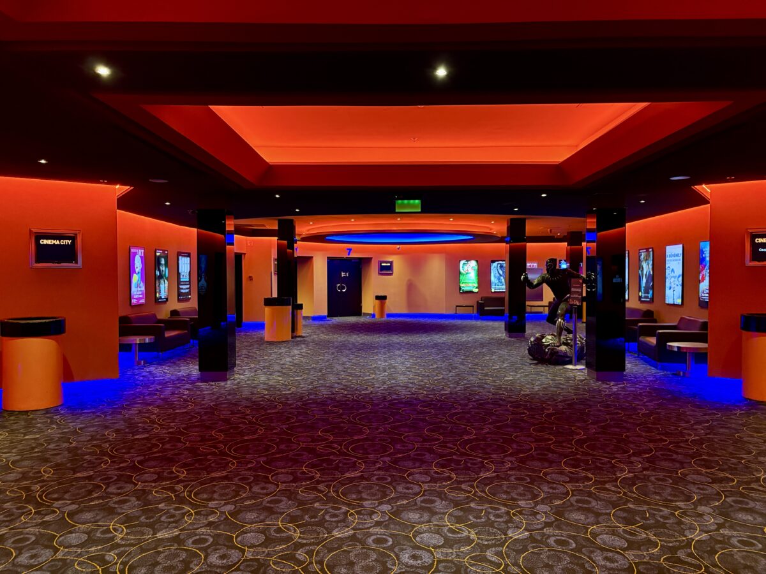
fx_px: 575
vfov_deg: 53.1
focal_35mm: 26
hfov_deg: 67.3
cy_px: 287
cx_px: 383
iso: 640
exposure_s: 1/33
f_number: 1.6
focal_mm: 5.96
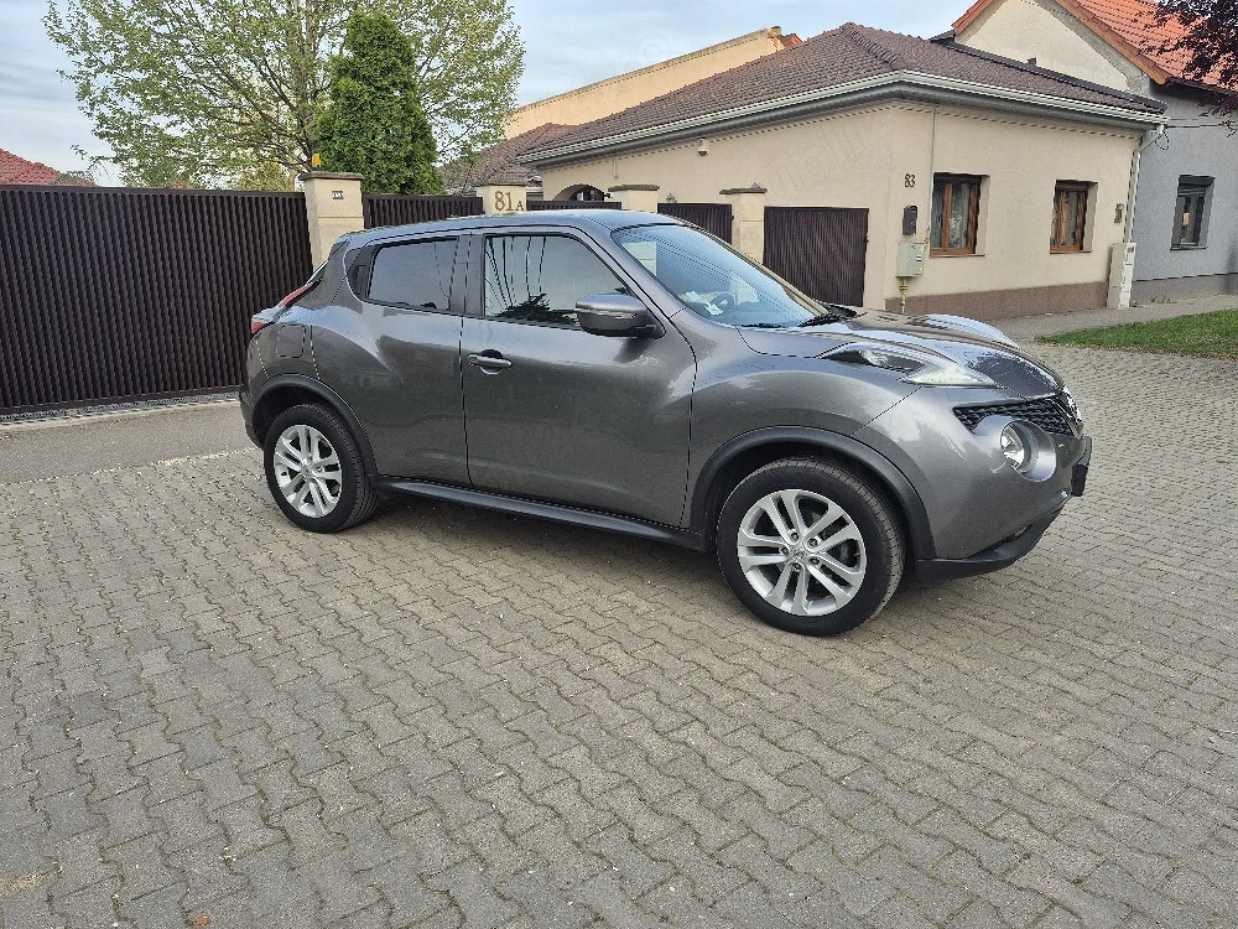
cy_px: 464
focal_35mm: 23
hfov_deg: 73.9
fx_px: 823
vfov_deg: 58.9
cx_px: 619
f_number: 1.8
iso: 40
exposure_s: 1/182
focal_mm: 5.4
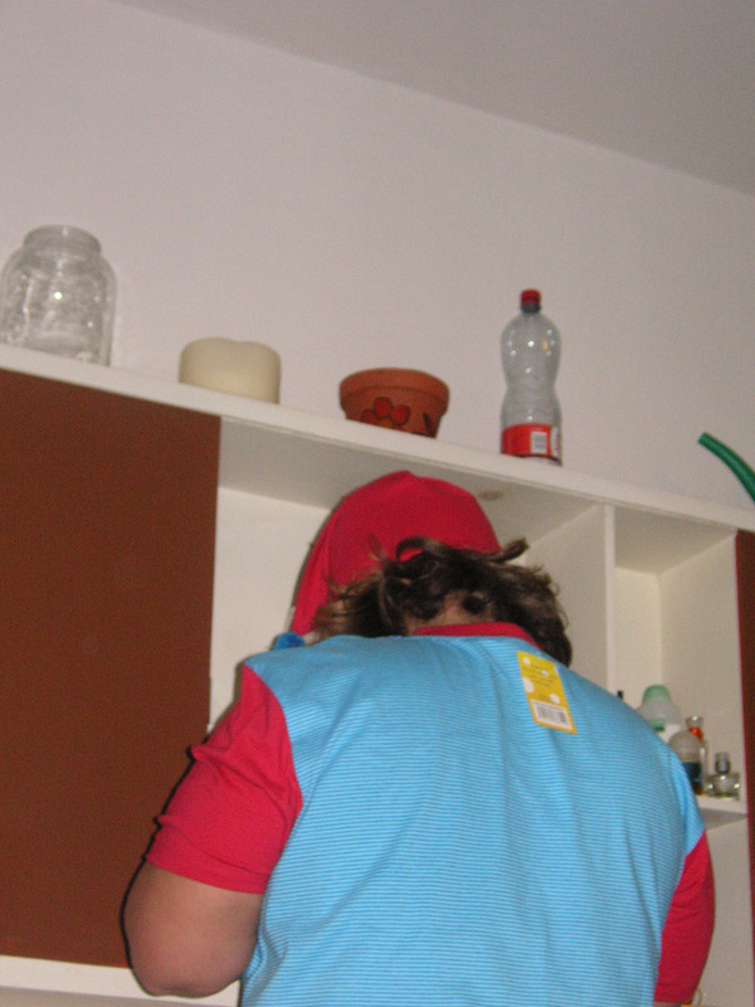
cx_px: 378
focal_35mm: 66
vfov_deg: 29.4
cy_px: 504
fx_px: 1919
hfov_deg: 22.3
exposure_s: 1/60
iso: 160
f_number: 4
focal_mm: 11
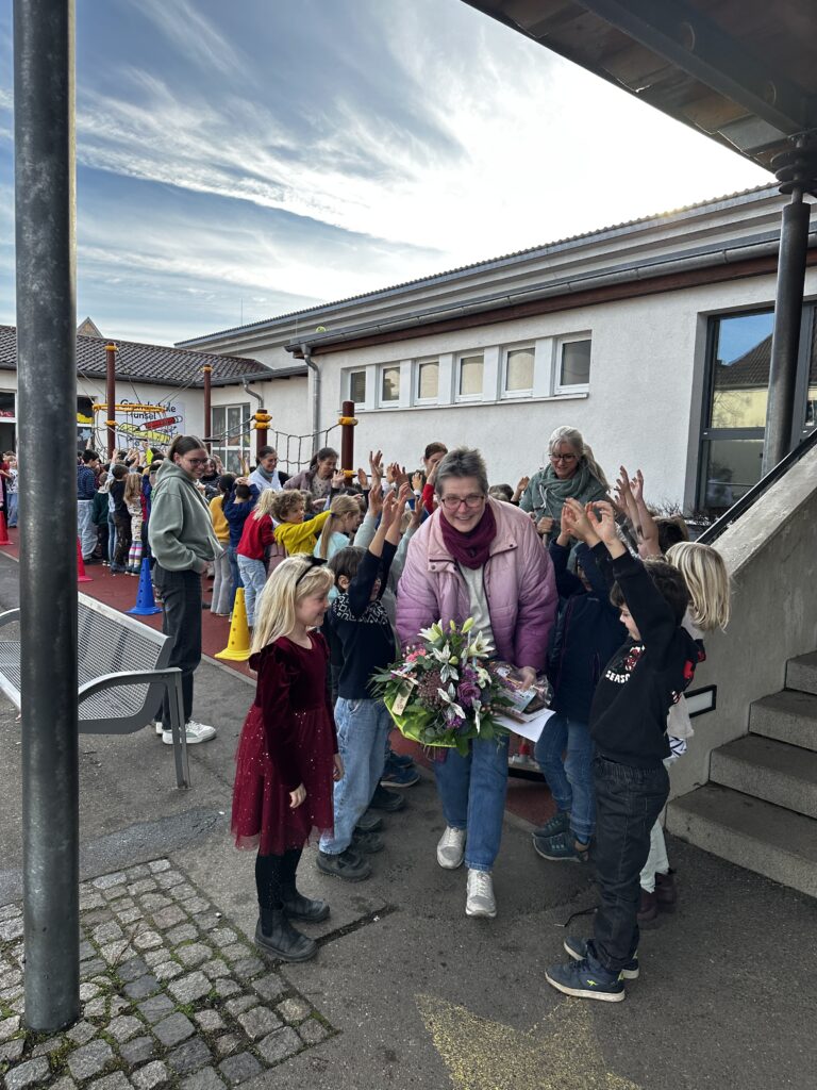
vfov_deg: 71.6
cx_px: 408
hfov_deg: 56.8
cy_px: 545
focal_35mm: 24
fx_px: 755
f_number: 1.78
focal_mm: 6.86
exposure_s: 1/1107
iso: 80
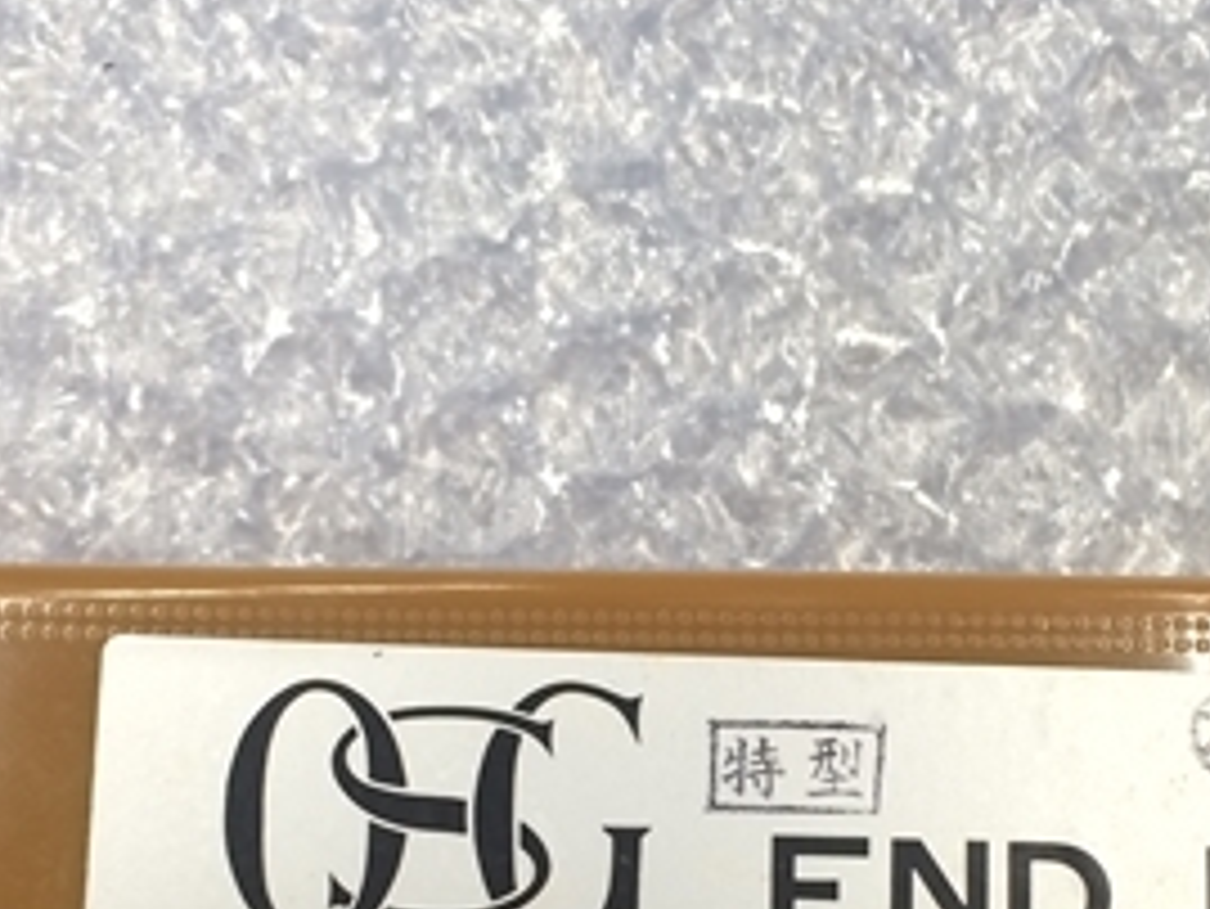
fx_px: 2413
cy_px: 814
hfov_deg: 28.1
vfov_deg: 20.9
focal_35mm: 69
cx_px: 693
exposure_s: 1/30
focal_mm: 4.15
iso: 64
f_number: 2.2
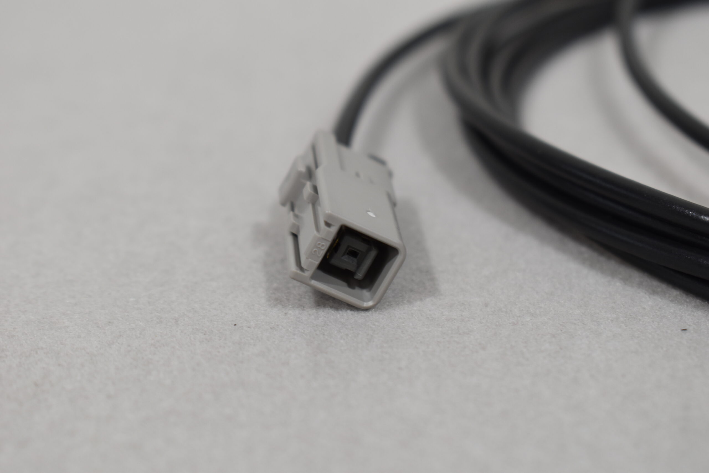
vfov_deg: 16.6
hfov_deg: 24.6
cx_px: 354
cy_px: 236
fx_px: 1625
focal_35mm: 82
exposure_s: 1/60
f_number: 6.3
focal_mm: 55
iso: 400
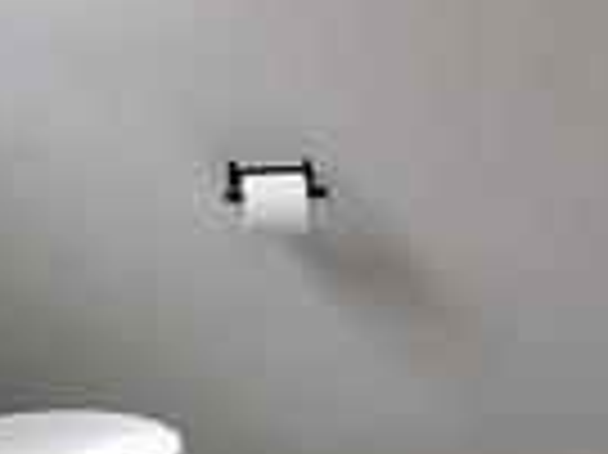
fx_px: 1667
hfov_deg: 20.4
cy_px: 144
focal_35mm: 95
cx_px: 482
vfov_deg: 15.5
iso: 40
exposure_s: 1/102
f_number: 2.2
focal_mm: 1.64
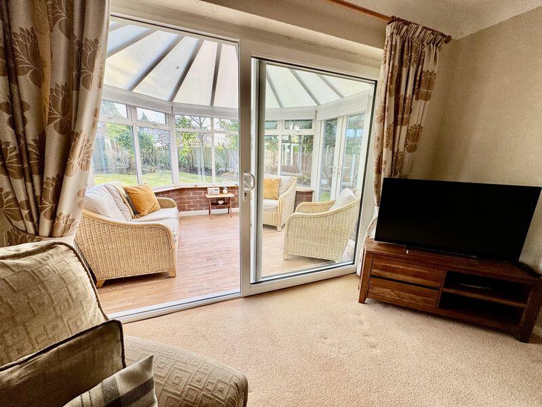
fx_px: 219
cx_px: 271
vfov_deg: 85.7
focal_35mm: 14
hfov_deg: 102.1
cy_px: 204
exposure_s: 1/99
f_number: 2.2
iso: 64
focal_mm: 2.22
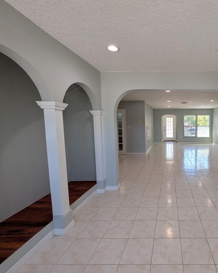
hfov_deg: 73.5
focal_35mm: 16
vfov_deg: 93.1
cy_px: 136
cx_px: 169
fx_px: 129
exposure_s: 1/188
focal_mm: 2.02
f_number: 1.7
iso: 51
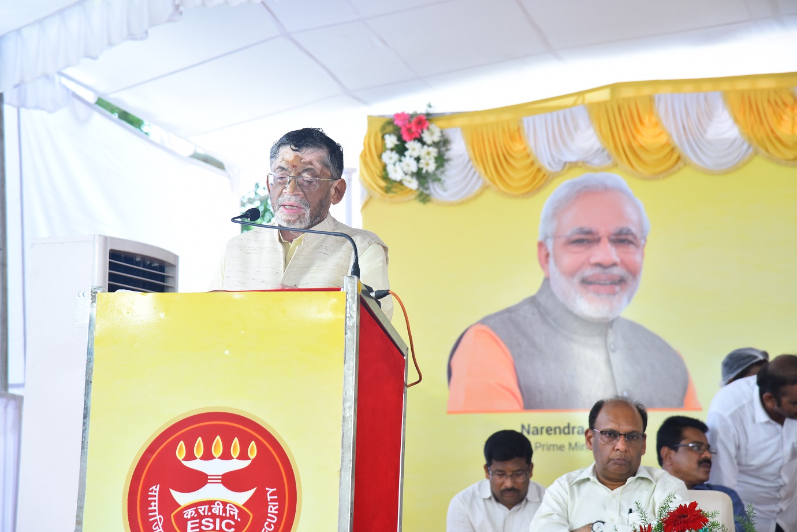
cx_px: 398
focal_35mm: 120
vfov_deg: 11.4
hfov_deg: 17.1
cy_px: 266
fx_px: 2656
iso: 1250
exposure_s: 1/125
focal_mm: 120
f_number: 7.1
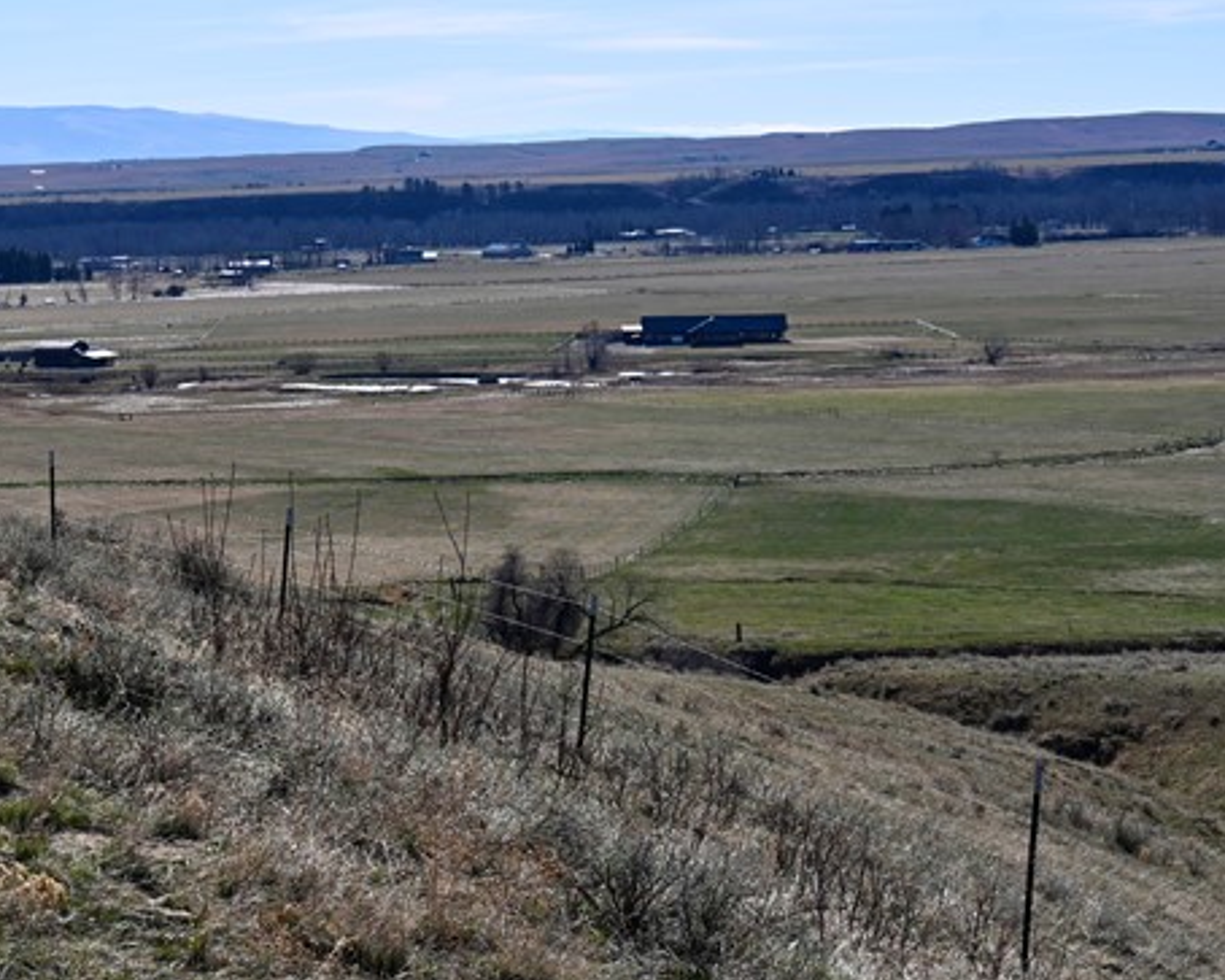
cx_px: -148
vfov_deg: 16.7
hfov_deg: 19.8
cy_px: 429
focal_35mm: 92
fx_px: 3335
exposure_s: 1/500
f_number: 8
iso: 100
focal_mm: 41
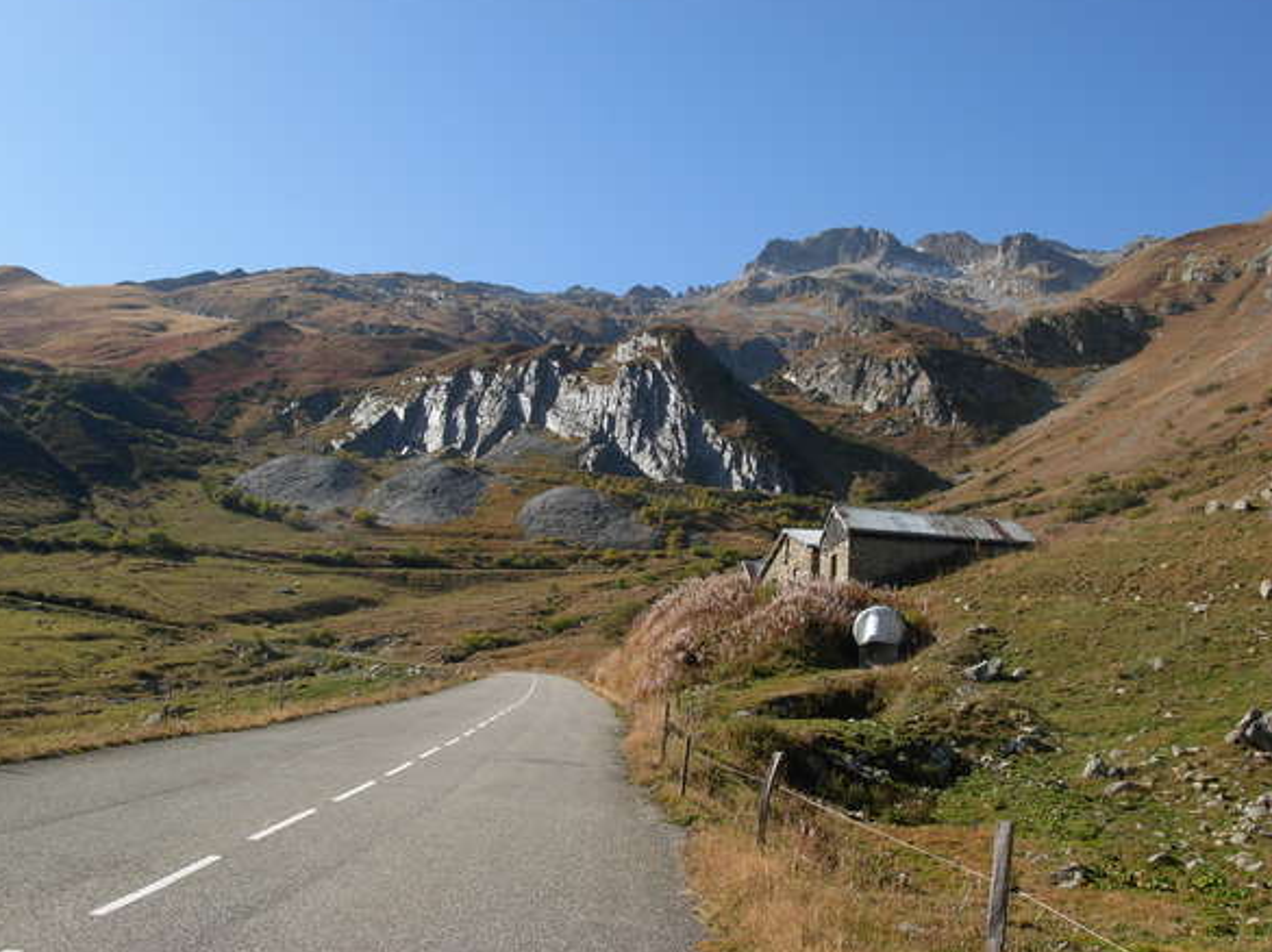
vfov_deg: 36.8
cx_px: 641
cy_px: 474
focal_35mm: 39
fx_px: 1432
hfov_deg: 47.9
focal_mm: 6.3
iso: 79
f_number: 4.9
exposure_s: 1/406
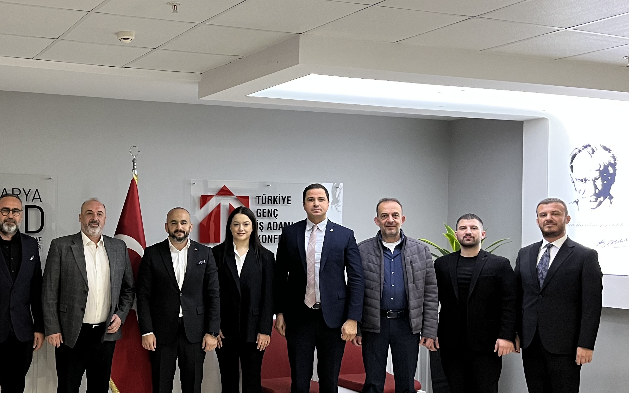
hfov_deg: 41.2
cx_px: 107
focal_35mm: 46
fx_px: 789
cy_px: 229
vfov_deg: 28.0
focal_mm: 5.1
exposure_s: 1/60
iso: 400
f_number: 1.6
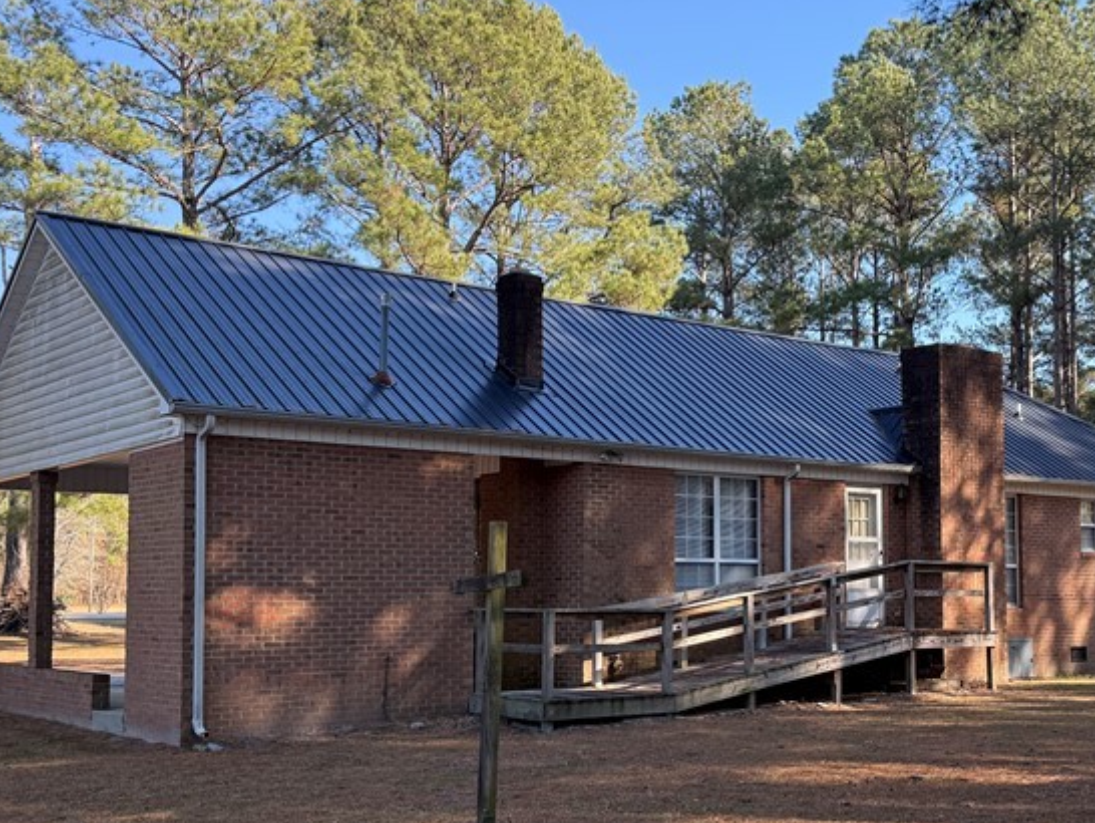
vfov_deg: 32.1
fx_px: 1424
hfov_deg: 41.7
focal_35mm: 45
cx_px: 688
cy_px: 500
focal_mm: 6.76
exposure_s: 1/979
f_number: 1.78
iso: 100
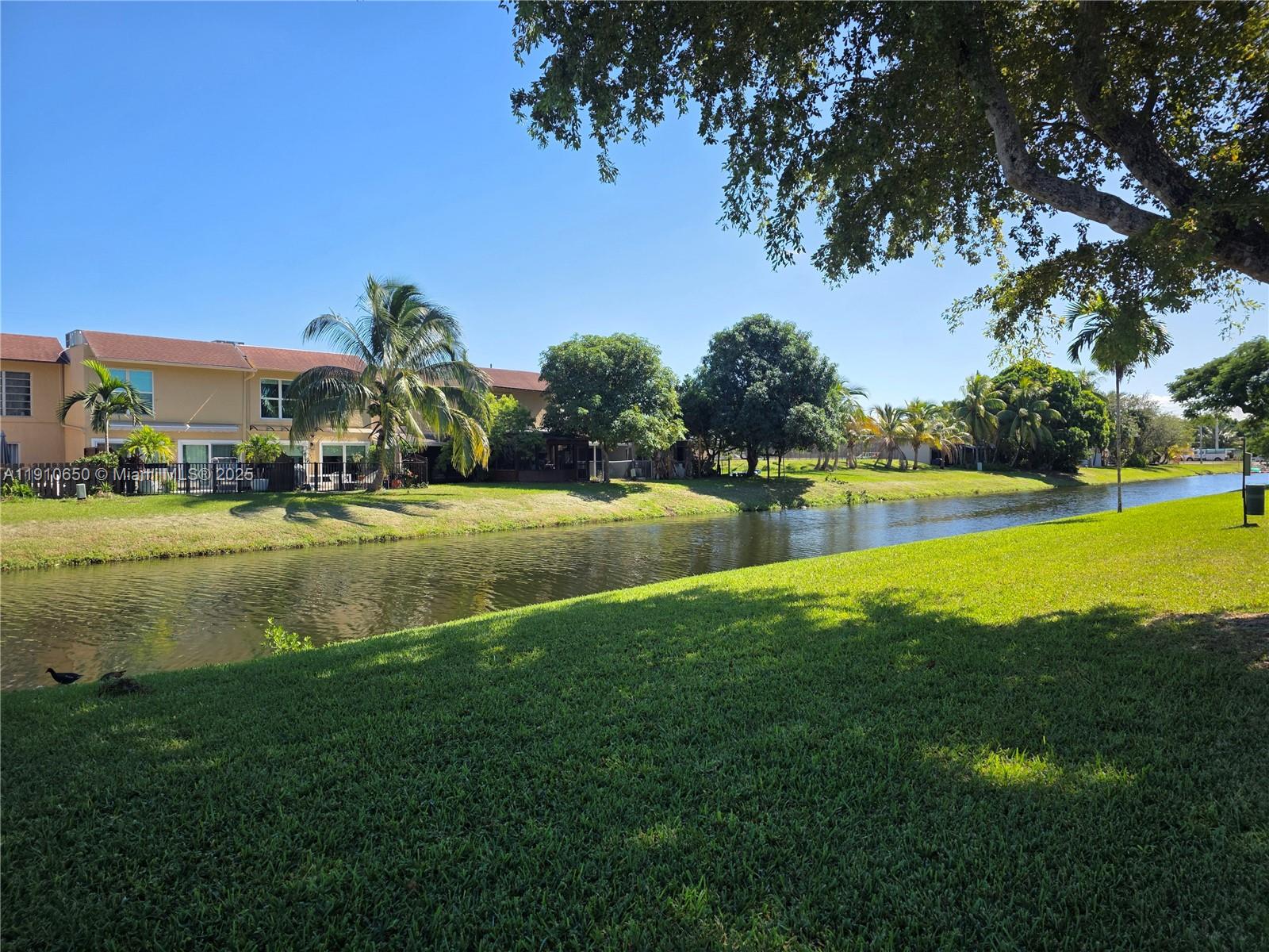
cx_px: 634
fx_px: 843
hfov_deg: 73.9
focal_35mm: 23
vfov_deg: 58.9
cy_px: 476
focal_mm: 6.3
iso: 80
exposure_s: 1/3598
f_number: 1.7
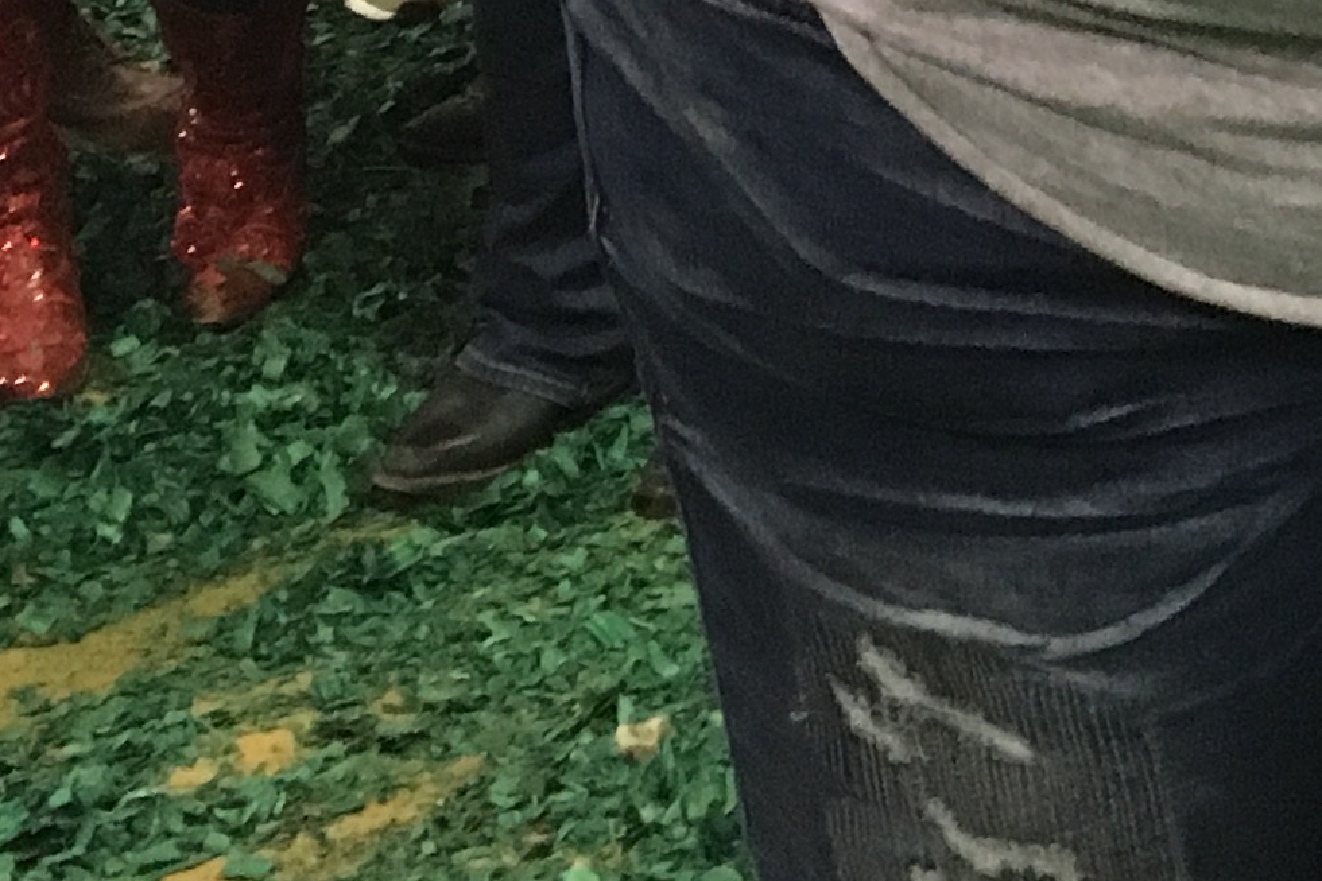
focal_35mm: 124
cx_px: 1698
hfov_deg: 15.7
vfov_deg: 9.9
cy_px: -1094
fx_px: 4553
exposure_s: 1/20
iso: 200
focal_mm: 4.15
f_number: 2.2
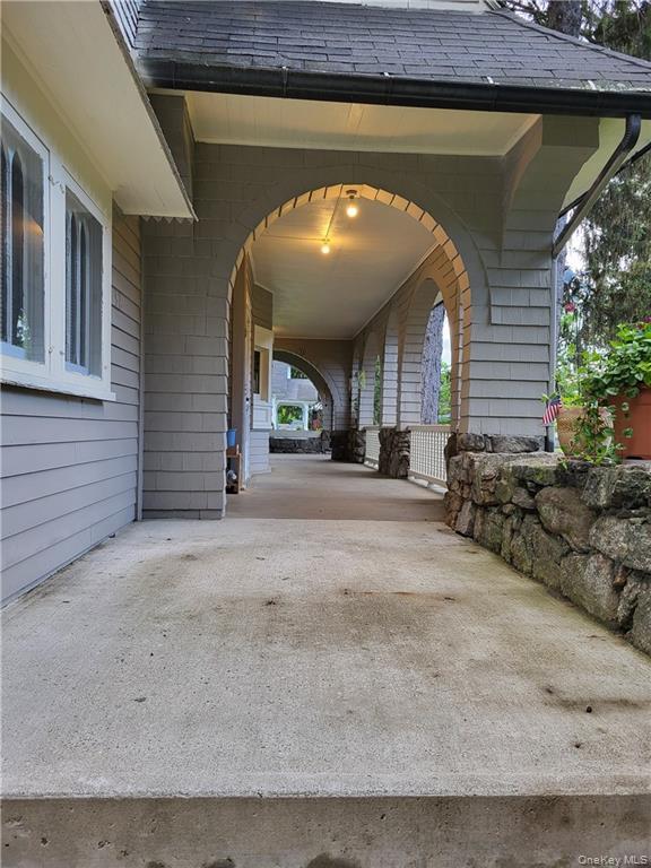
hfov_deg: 53.1
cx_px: 326
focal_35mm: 26
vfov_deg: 67.3
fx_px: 652
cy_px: 434
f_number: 1.8
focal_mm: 5.4
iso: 200
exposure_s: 1/120
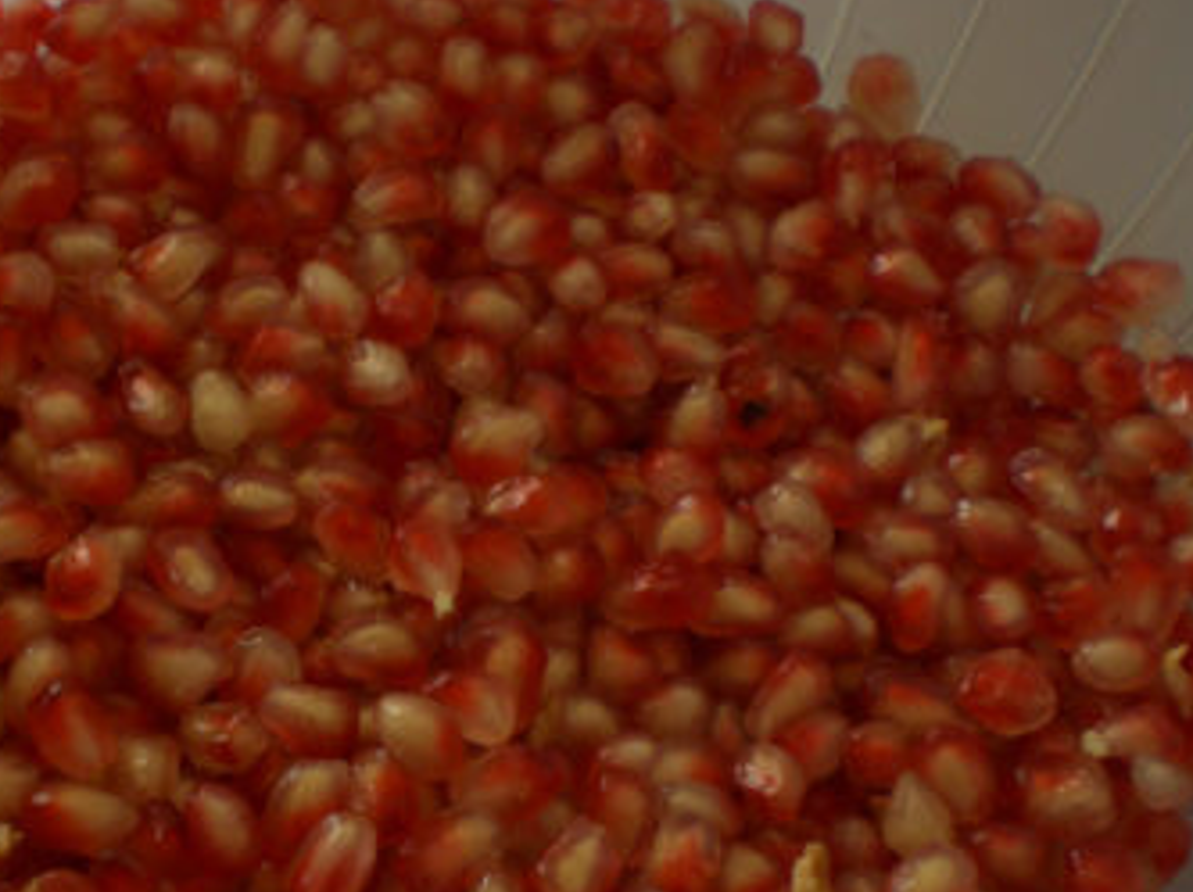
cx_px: 468
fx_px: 2341
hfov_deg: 28.5
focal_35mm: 68
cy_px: 502
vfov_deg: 21.6
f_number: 3.1
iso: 100
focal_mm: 6.3
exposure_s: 1/80
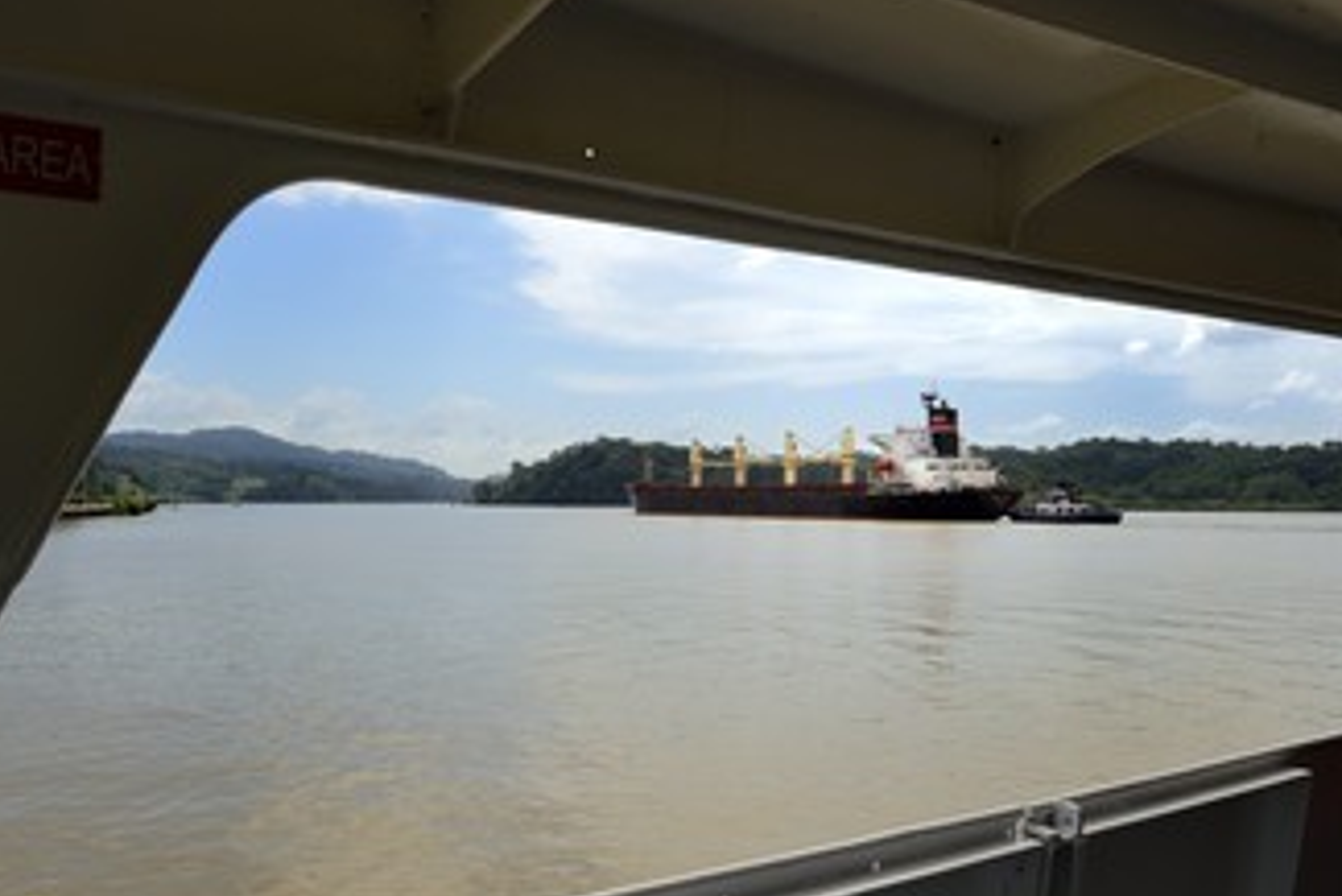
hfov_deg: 60.2
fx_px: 1156
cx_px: 628
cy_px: 557
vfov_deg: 42.1
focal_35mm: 31
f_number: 16
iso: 200
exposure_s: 1/250
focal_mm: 24
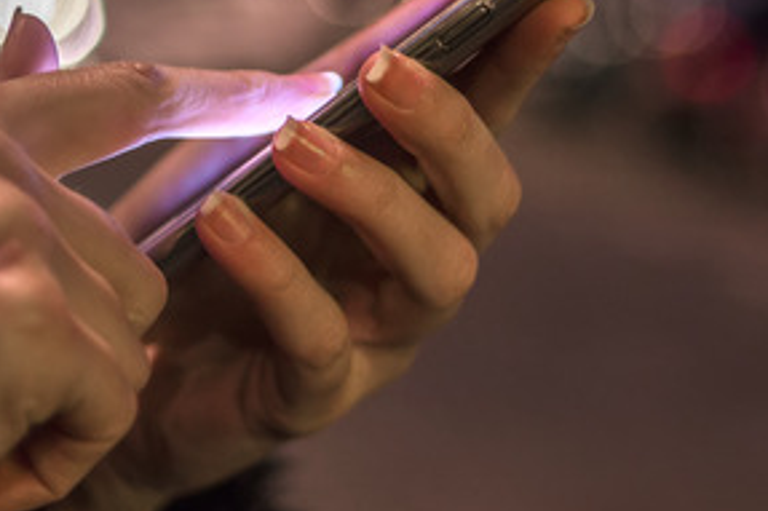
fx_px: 3475
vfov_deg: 8.3
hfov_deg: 12.6
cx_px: 302
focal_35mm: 163
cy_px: -72
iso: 800
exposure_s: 1/80
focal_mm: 60
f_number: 2.8
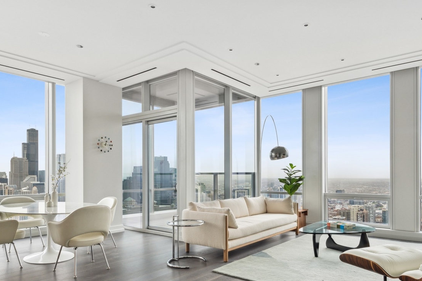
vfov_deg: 50.6
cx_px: 235
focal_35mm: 25
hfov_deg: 71.3
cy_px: 181
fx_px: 293
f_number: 13
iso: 200
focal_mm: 17
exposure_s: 1/3.33
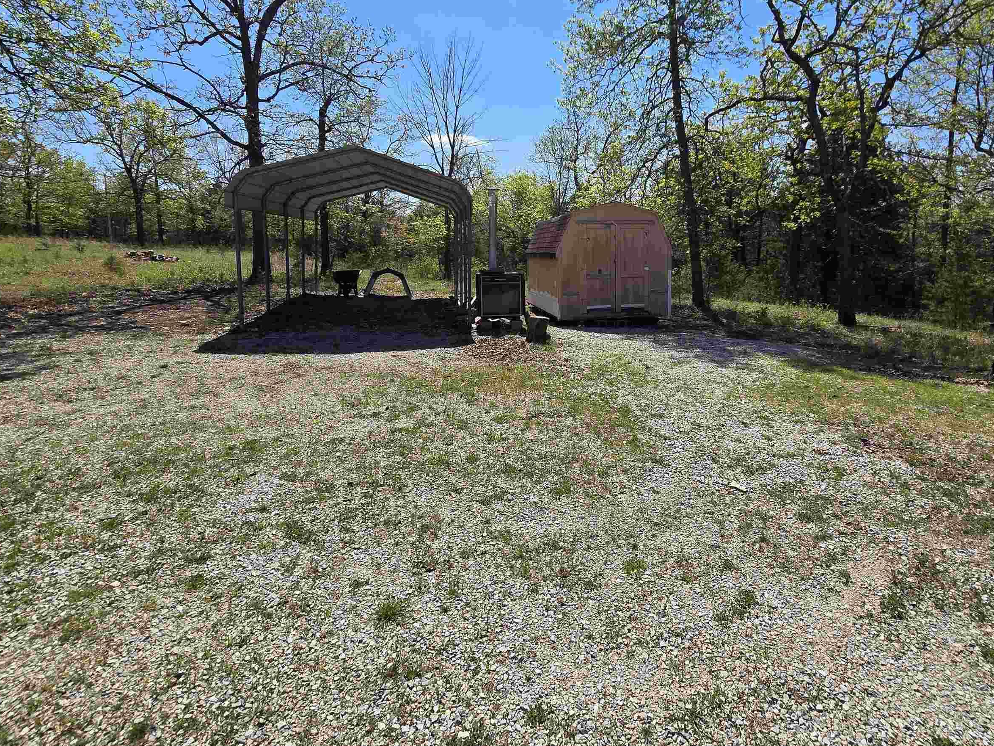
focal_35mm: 17
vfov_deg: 73.8
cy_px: 291
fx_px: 488
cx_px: 577
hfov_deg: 90.3
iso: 50
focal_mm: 2.2
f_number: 2.2
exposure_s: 1/2497
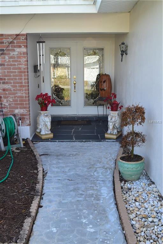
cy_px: 122
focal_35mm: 33
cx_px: 82
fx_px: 224
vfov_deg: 57.2
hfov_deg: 40.0
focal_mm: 22
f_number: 9
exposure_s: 1/100
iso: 400
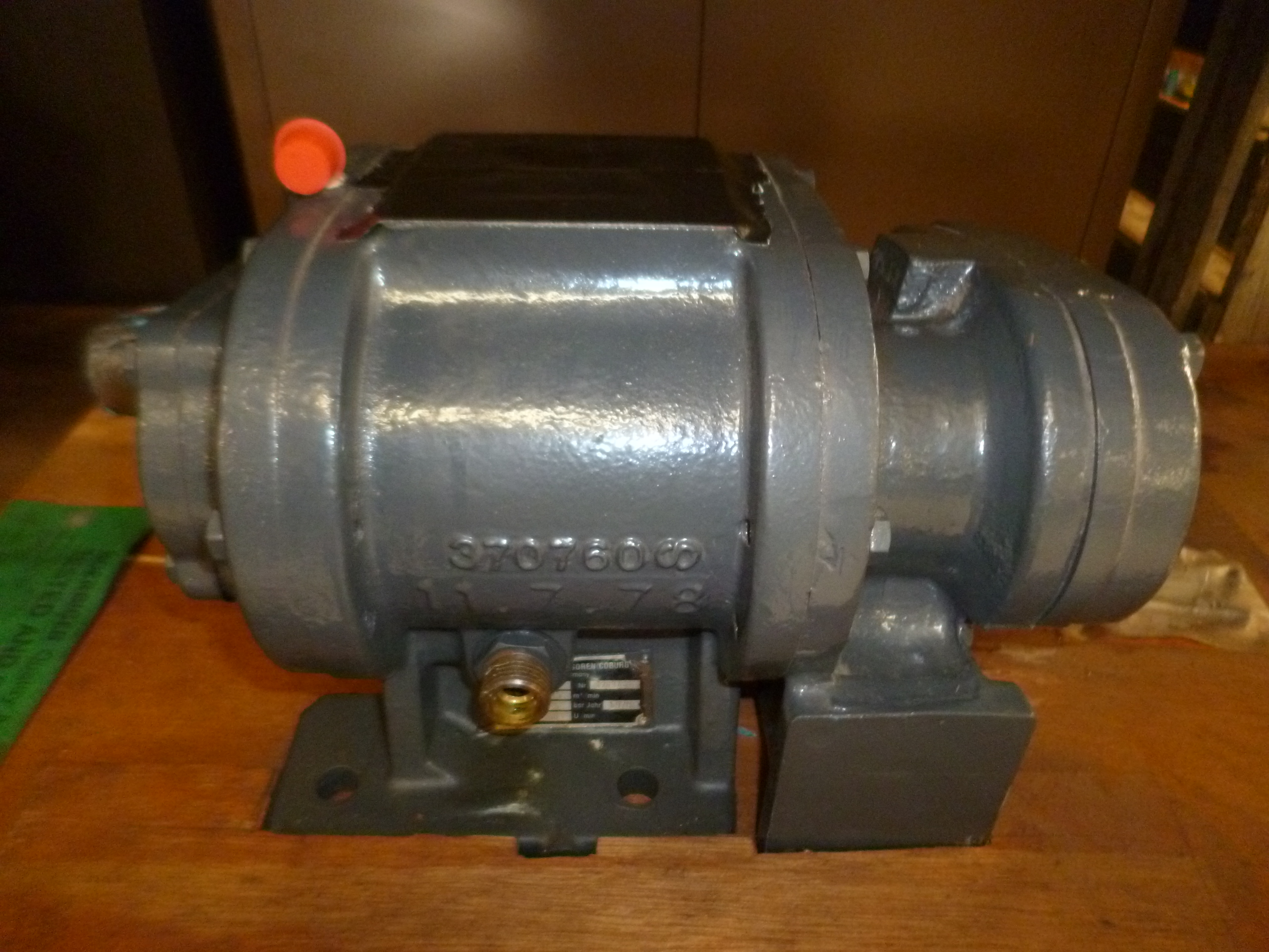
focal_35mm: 24
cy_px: 476
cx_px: 634
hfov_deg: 71.6
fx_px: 880
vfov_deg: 56.8
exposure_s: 1/8
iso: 400
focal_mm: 4.3
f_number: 2.5
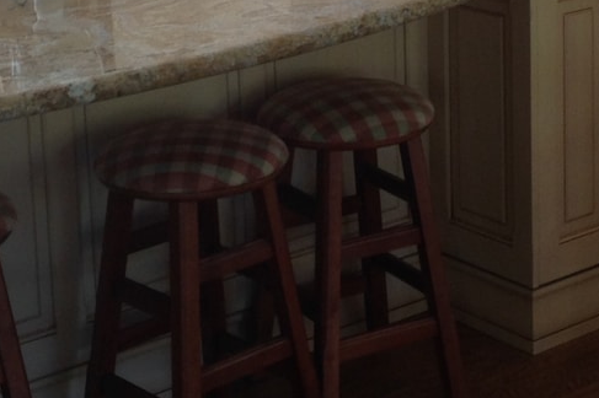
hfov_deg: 20.4
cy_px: -9
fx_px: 1663
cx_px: 339
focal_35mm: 100
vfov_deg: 13.5
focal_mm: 4.28
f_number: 2.4
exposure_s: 1/30
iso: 64
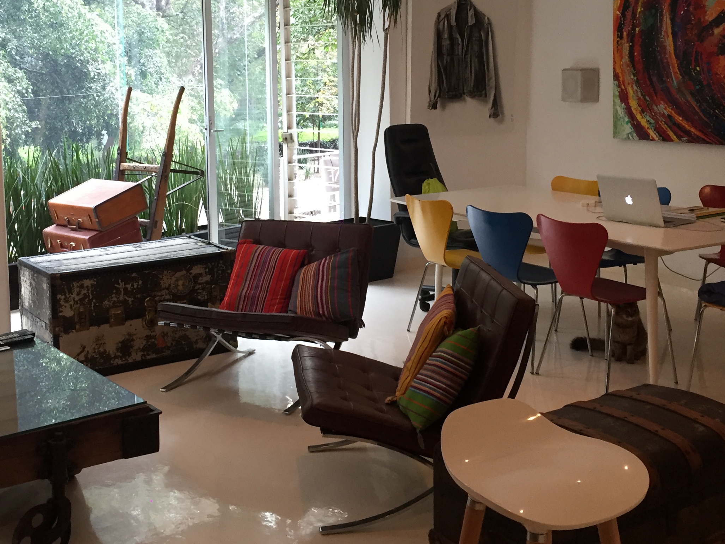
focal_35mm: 46
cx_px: 339
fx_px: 963
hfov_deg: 41.2
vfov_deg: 31.2
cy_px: 177
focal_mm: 4.15
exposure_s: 1/30
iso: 125
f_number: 2.2
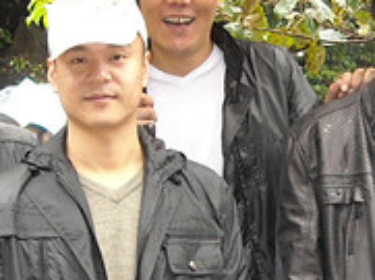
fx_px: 1676
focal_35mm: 155
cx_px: 317
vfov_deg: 9.5
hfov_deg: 12.7
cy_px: 280
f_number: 2.8
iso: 200
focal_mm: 5.7
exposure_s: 1/60
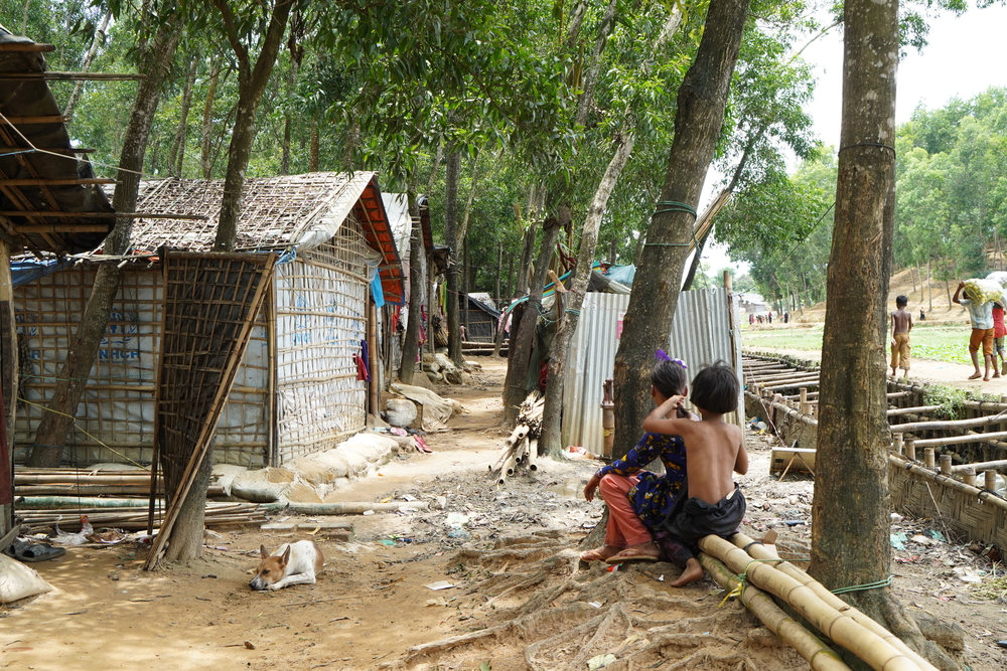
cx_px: 504
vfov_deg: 35.1
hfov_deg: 50.7
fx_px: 1063
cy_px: 336
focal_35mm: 38
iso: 250
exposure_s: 1/80
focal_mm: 38
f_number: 8
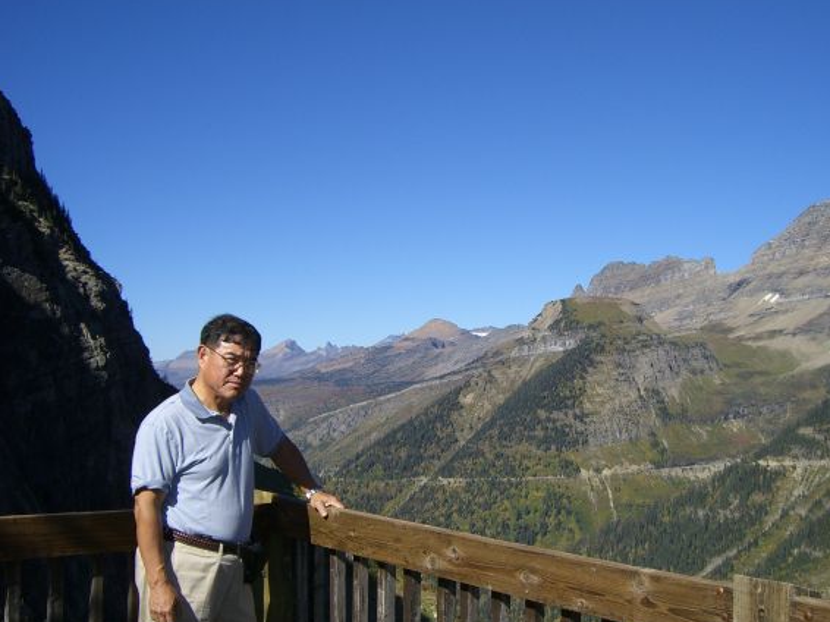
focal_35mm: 43
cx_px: 458
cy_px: 311
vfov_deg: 33.6
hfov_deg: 43.8
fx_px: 1031
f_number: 4.3
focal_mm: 6.2
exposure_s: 1/800
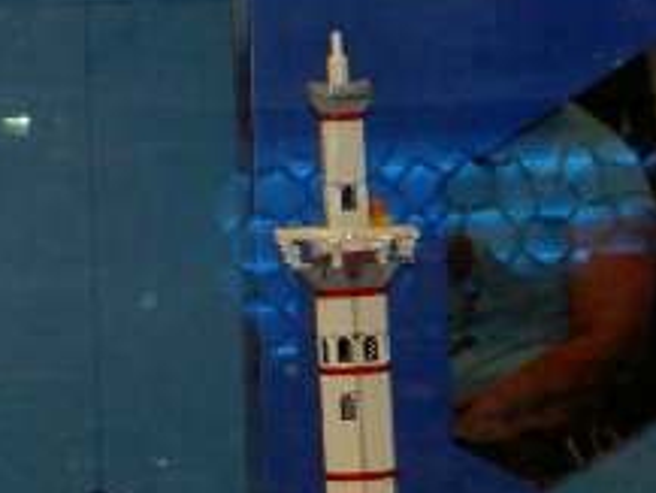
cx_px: 520
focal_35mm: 345
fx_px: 6542
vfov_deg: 4.3
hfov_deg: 5.7
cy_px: 505
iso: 200
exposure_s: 1/100
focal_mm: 24
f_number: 4.9
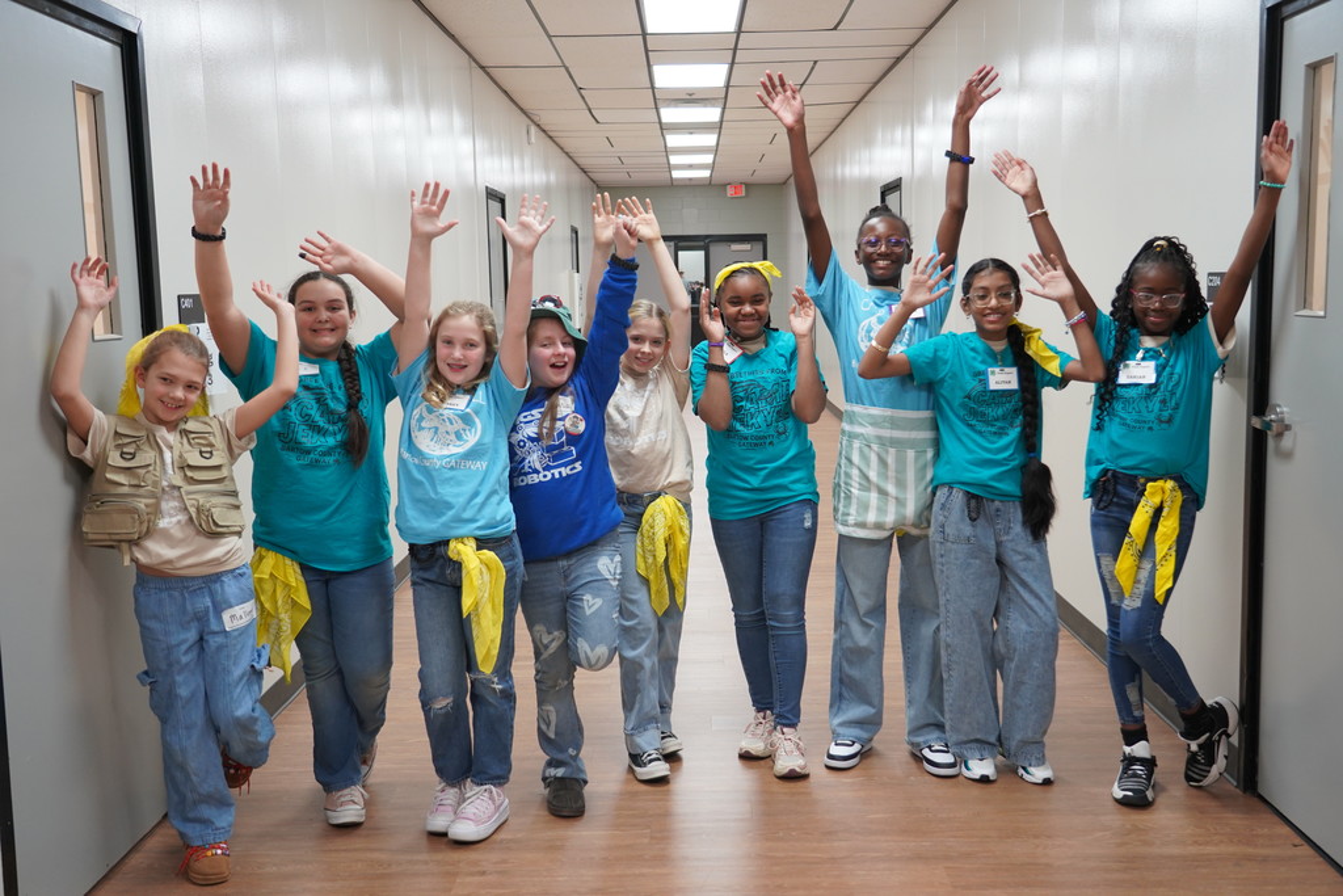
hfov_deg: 54.4
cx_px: 672
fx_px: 1306
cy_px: 448
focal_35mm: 35
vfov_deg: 37.9
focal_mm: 35
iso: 1250
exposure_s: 1/160
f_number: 4
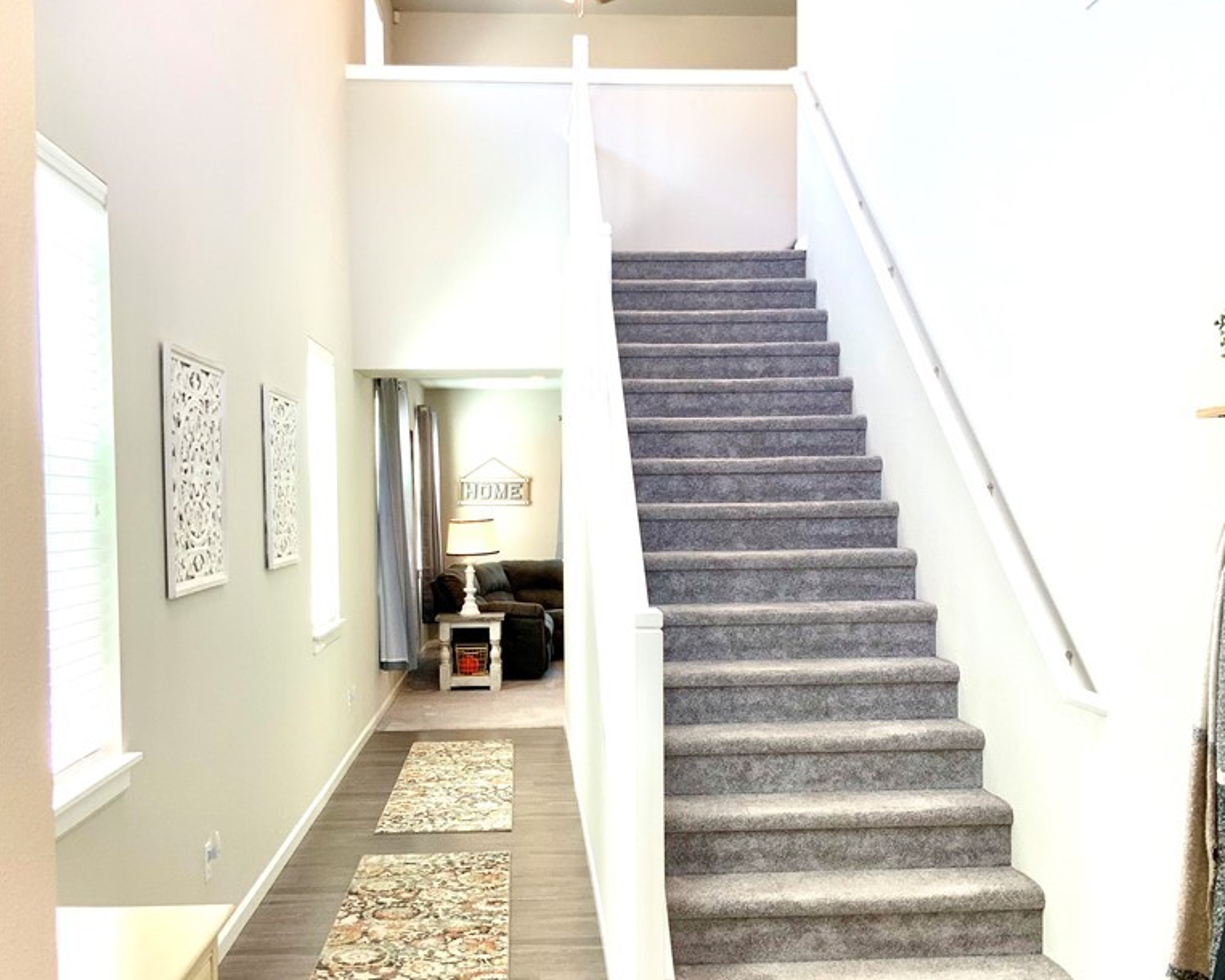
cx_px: 610
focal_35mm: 38
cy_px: 546
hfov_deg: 47.9
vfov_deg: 39.1
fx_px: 1377
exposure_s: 1/60
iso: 40
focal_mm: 3
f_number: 1.8
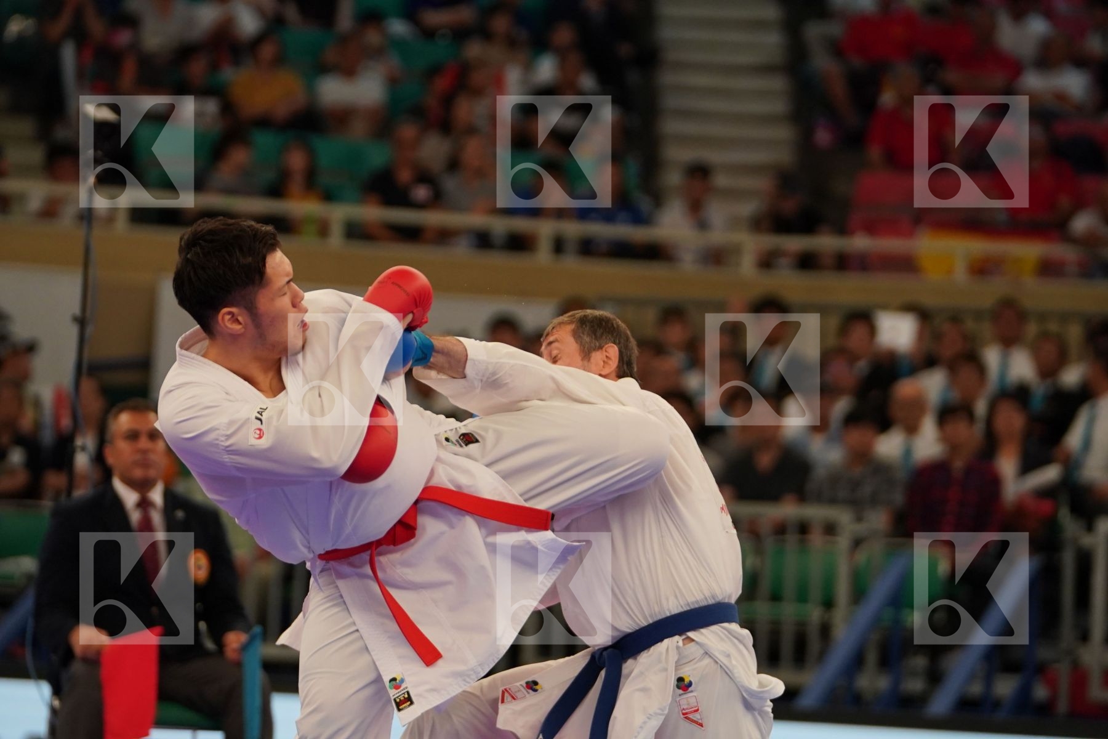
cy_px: 370
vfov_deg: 6.1
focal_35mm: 226
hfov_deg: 9.1
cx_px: 554
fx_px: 6955
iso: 1600
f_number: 2.8
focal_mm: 151
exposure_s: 1/1000
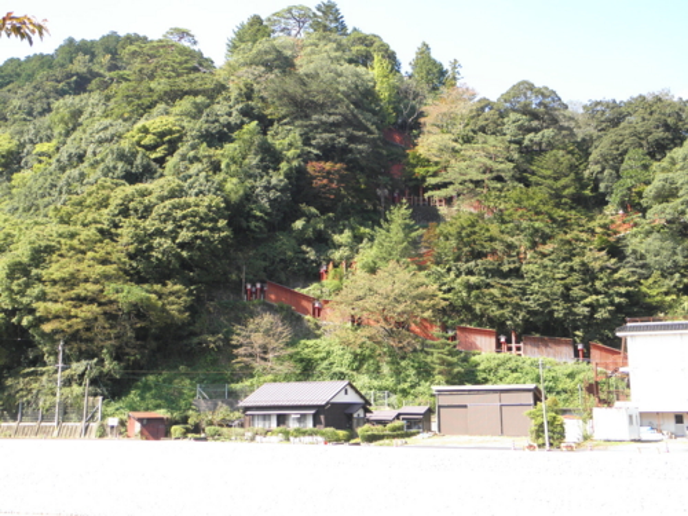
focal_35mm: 41
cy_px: 258
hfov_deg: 45.8
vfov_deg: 35.1
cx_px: 344
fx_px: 815
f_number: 3.8
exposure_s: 1/125
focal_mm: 7.5
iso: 100
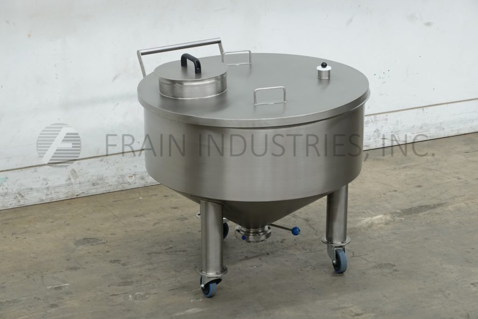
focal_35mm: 119
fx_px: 1580
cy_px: 160
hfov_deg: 17.2
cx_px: 239
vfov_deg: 11.5
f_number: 4.5
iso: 800
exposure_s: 1/125
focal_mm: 43.55
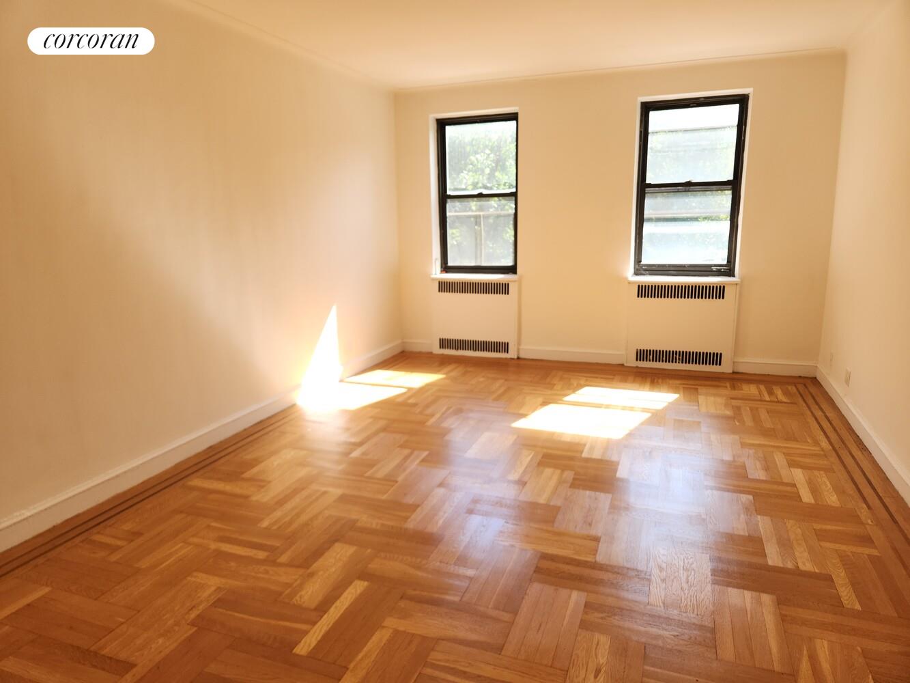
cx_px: 455
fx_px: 605
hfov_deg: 73.9
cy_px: 342
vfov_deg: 58.9
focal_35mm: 23
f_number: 1.8
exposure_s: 1/120
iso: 25
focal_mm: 5.4
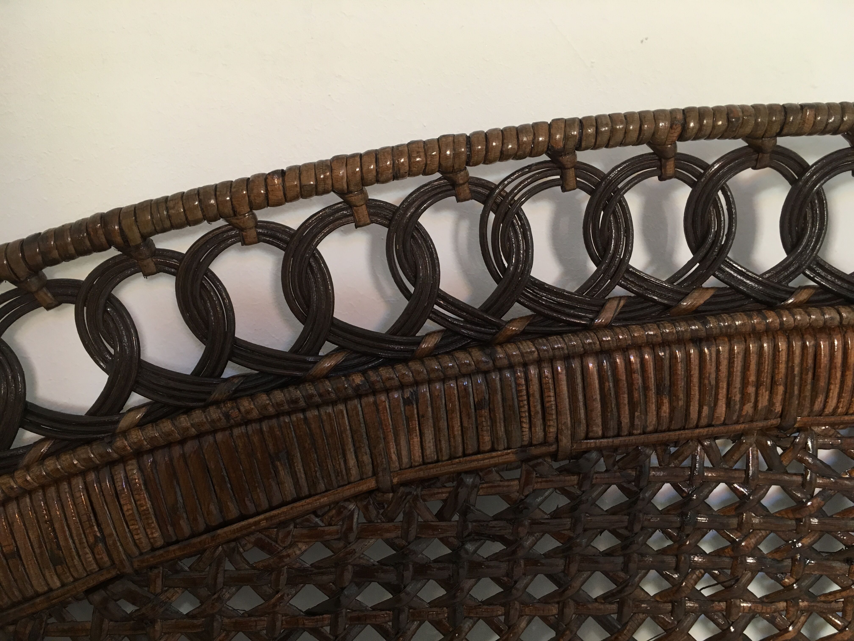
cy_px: 320
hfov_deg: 61.7
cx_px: 427
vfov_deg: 48.2
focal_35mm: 29
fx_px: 715
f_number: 2.2
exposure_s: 1/33
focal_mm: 4.15
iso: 125
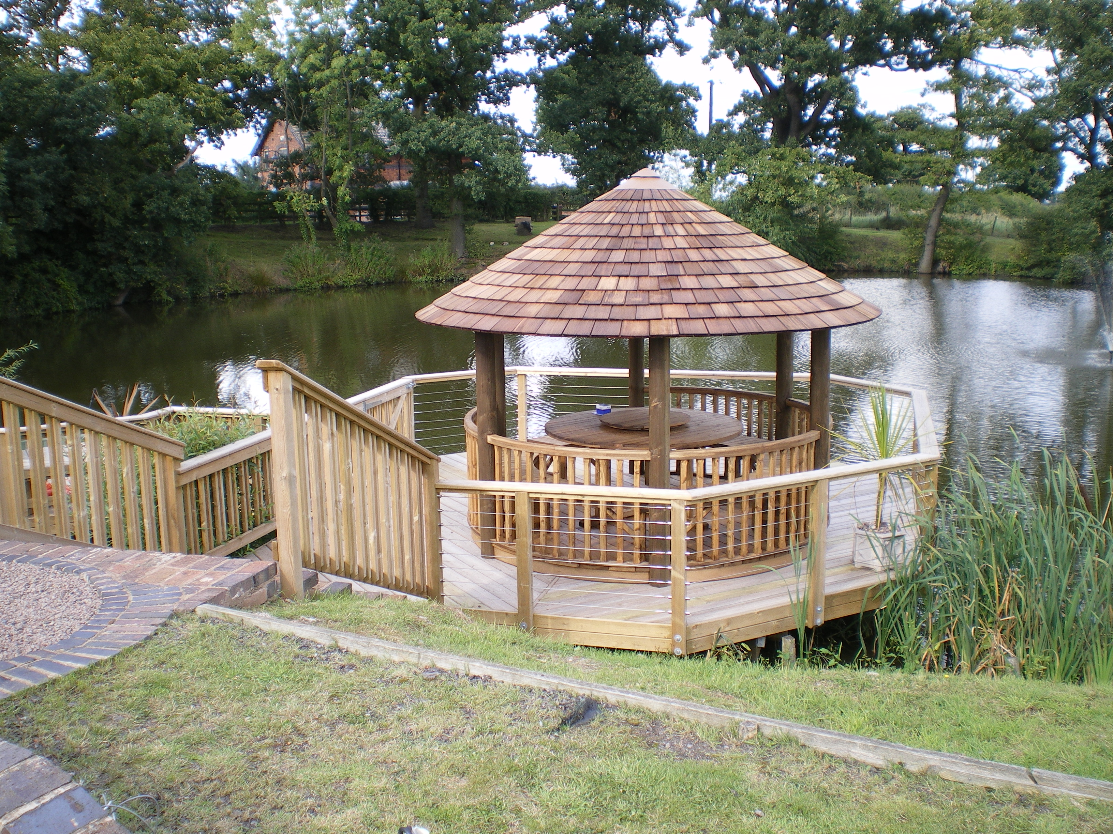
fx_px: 1157
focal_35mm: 36
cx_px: 556
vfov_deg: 39.7
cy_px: 417
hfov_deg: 51.4
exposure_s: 1/100
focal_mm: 6.3
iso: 50
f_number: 4.6
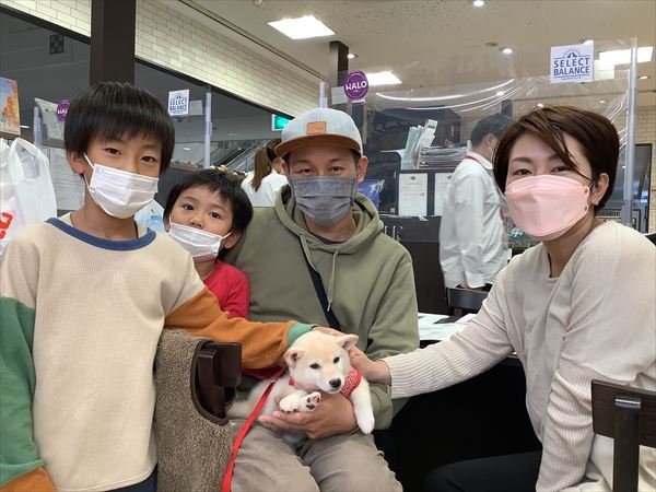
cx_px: 328
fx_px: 587
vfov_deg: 45.4
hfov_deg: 58.4
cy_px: 246
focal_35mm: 31
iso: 80
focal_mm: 3.3
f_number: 2.4
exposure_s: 1/60
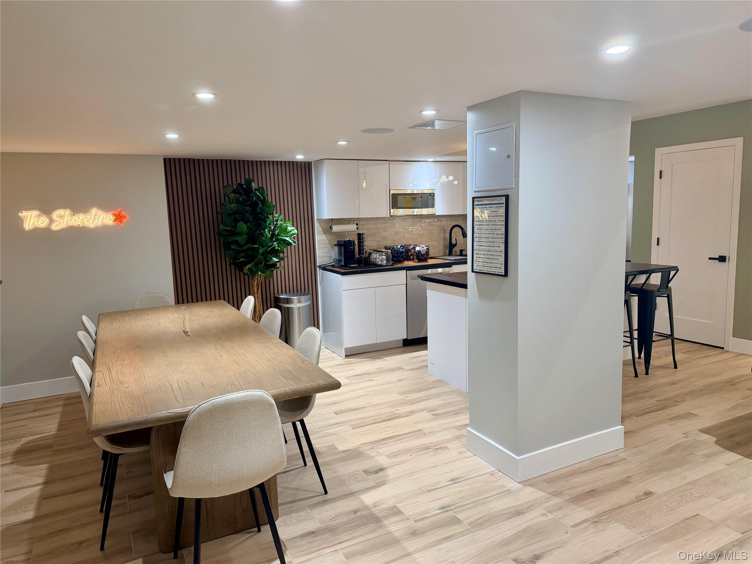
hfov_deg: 71.6
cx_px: 376
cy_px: 282
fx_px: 521
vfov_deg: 56.8
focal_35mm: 24
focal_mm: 6.76
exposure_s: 1/120
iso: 250
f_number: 1.78
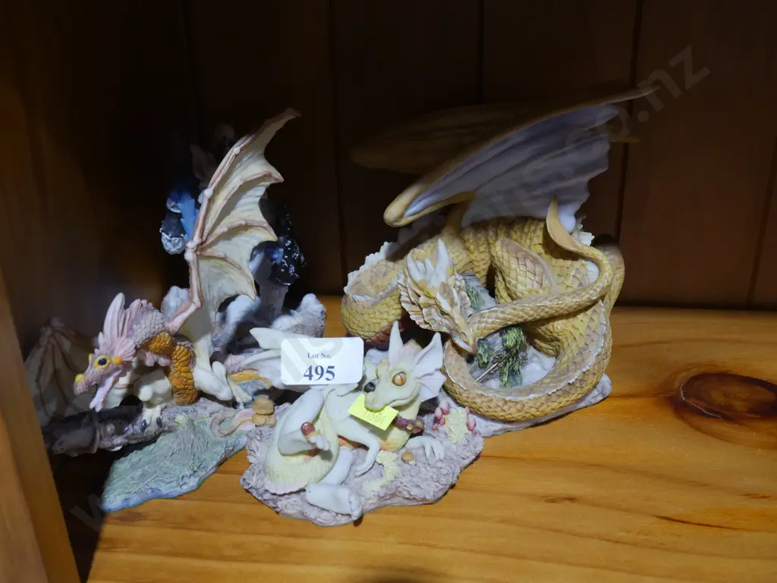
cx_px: 388
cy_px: 292
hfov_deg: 46.8
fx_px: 898
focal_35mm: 40
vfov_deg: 36.0
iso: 640
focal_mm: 20
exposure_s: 1/60
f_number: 4.4
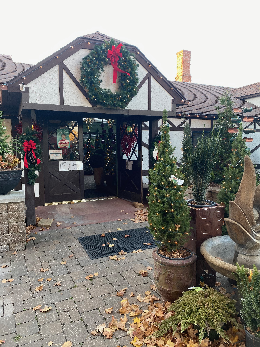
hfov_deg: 53.1
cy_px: 174
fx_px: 260
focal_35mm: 26
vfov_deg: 67.3
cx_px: 130
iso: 64
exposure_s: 1/120
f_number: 1.8
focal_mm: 4.25
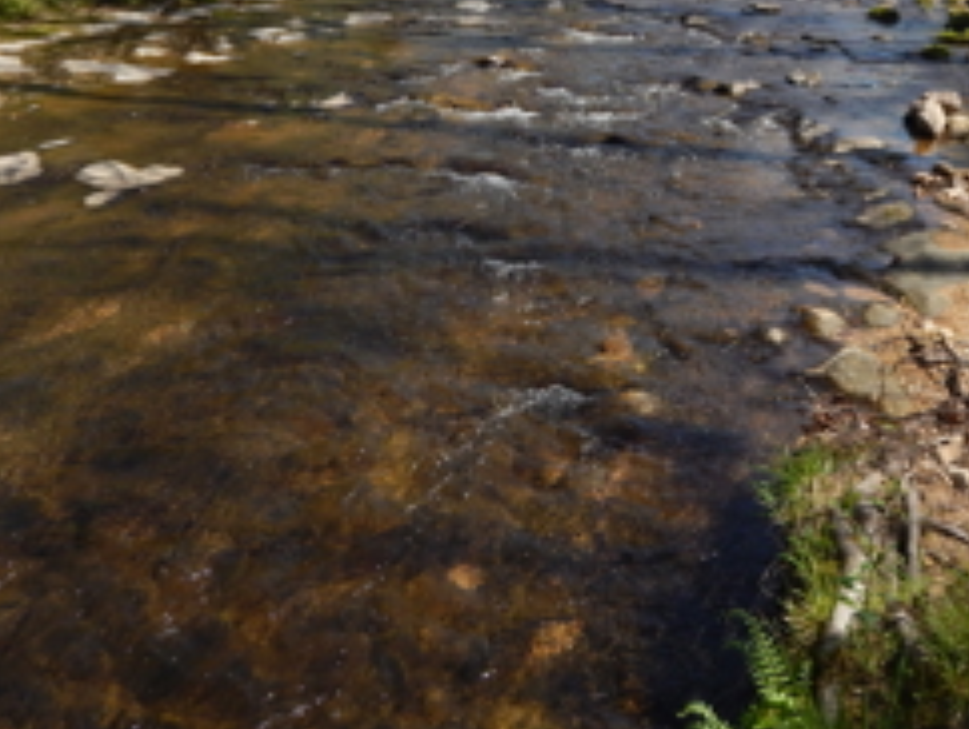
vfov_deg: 36.4
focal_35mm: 38
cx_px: 637
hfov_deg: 48.2
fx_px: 1065
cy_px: 140
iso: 200
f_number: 3
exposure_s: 1/1250
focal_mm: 4
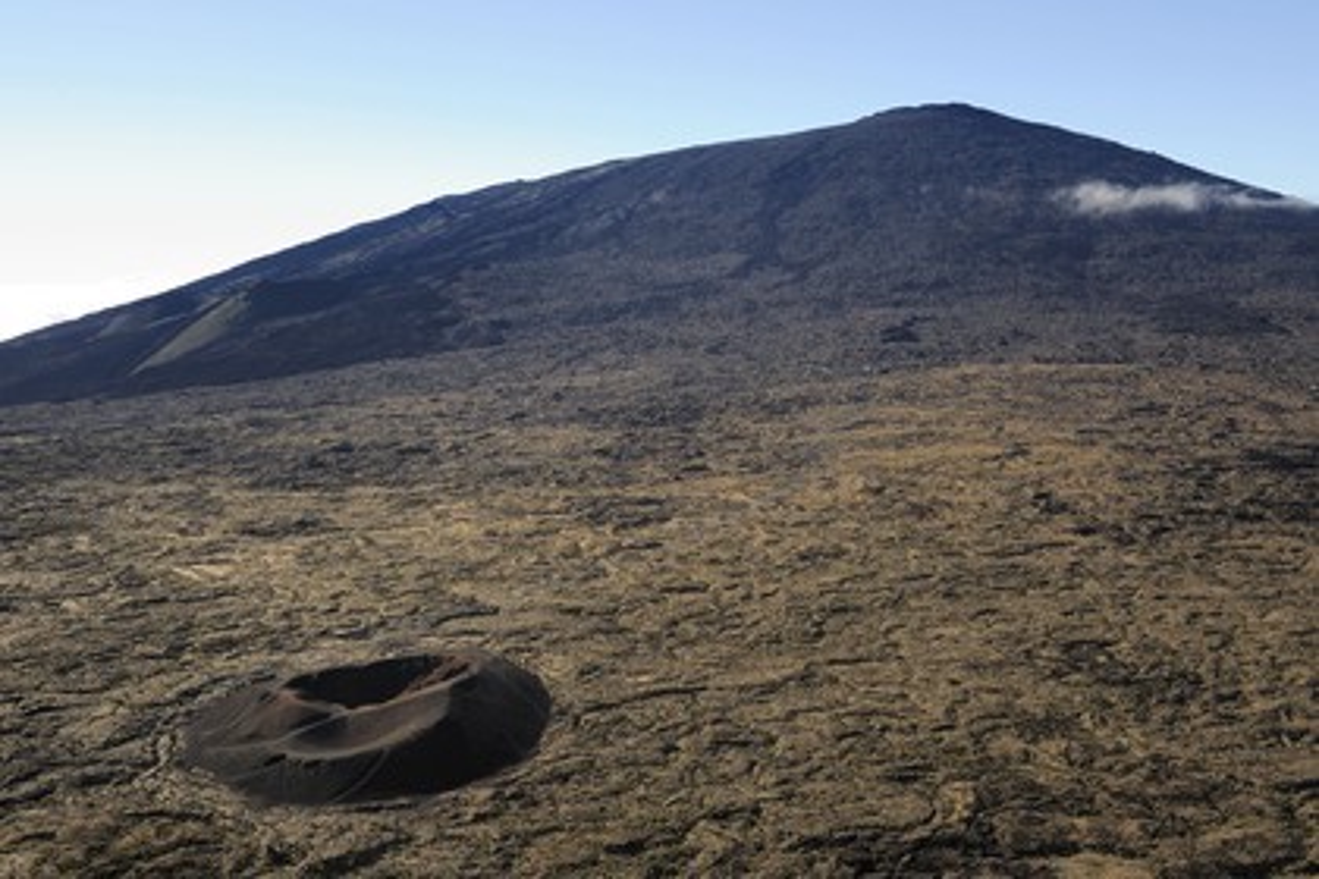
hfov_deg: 50.7
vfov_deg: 35.1
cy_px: 440
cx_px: 660
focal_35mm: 38
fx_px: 1392
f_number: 10
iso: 200
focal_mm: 38
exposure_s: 1/160
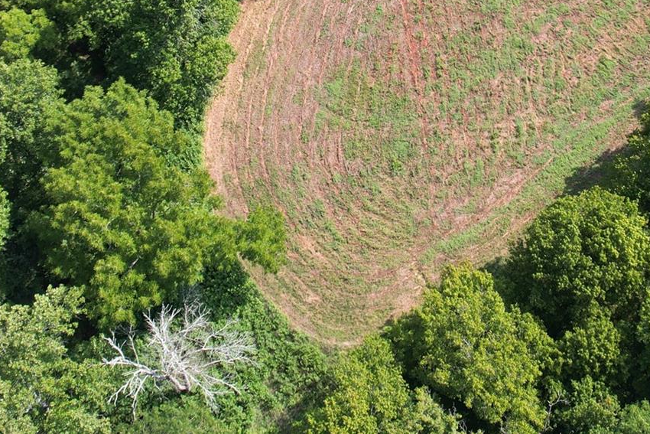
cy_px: -87
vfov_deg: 23.4
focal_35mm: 53
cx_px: 446
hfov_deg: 37.0
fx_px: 957
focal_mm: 8.38
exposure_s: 1/640
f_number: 2.8
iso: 100
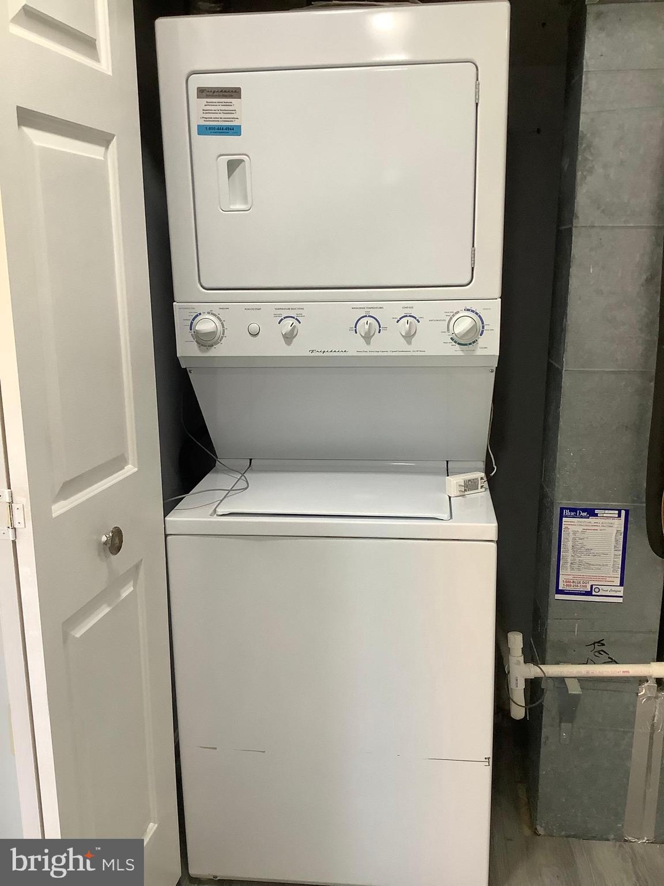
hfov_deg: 45.4
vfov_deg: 58.4
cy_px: 443
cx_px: 332
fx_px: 793
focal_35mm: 31
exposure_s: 1/60
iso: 125
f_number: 2.4
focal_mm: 3.3
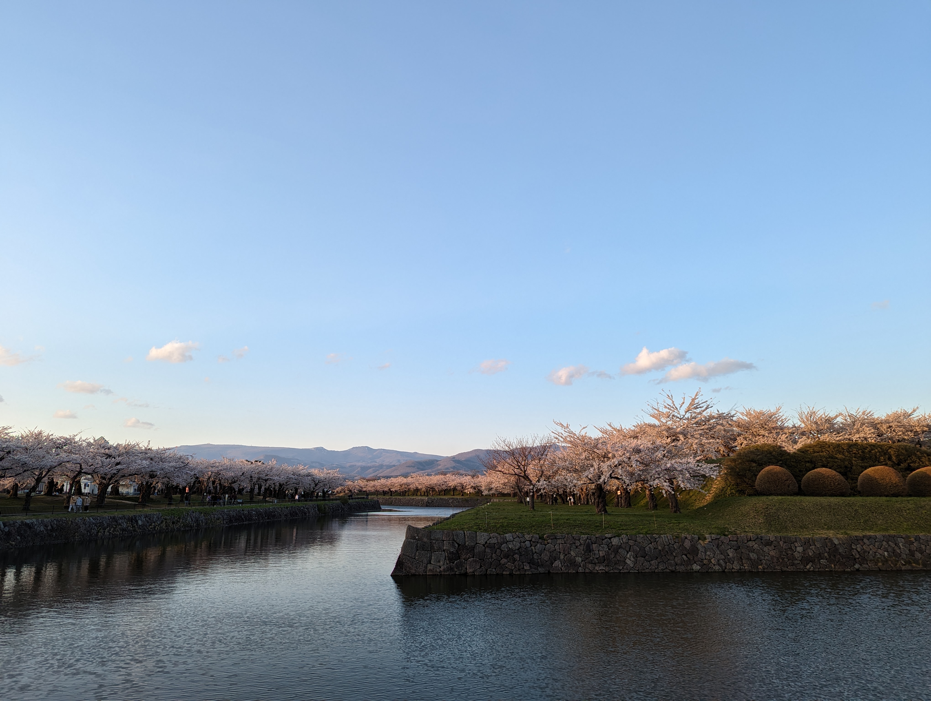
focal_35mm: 24
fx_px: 646
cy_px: 350
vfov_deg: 56.9
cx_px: 466
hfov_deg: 71.5
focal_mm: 6.81
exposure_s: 1/372
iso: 56
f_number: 1.85
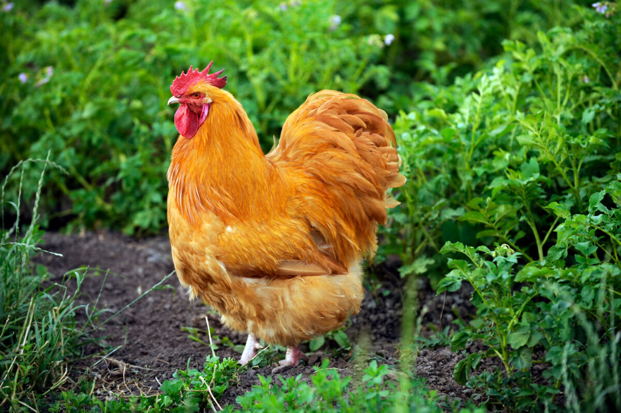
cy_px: 206
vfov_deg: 9.8
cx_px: 310
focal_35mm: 140
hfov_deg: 14.7
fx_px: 2413
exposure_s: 1/250
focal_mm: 140
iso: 200
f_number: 4
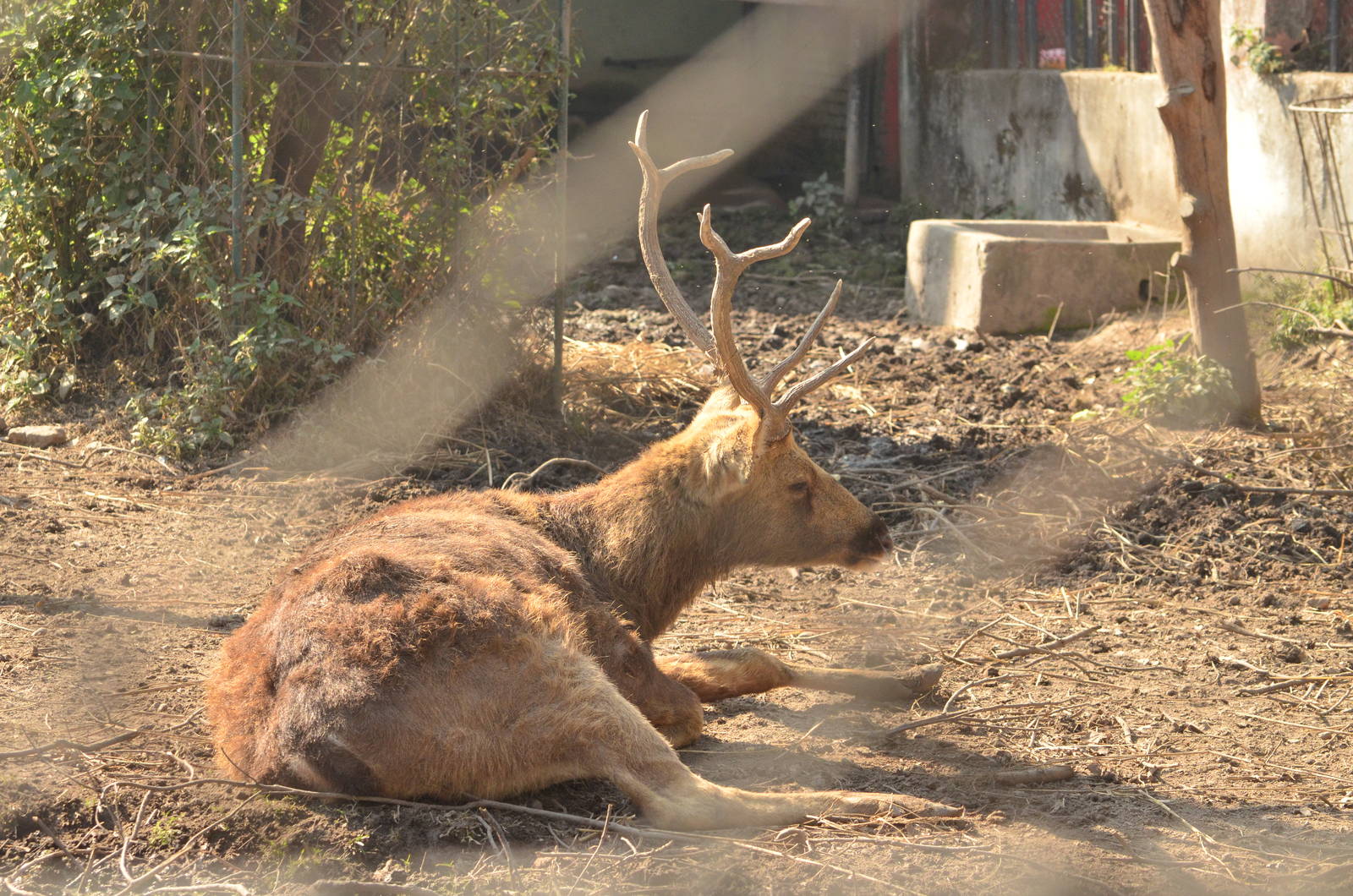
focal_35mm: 120
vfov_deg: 11.4
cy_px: 448
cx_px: 676
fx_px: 4501
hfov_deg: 17.1
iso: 1000
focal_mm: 80
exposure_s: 1/800
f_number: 9
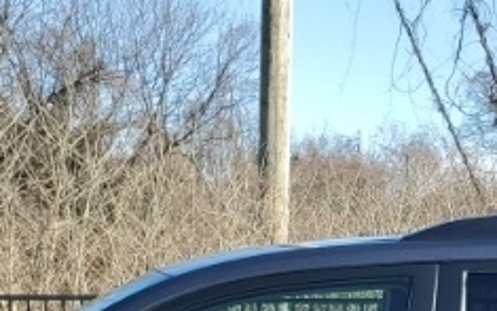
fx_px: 1626
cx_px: 425
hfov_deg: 17.2
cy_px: 476
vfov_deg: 10.5
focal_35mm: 120
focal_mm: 4.3
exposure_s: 1/1818
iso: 50
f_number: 1.5
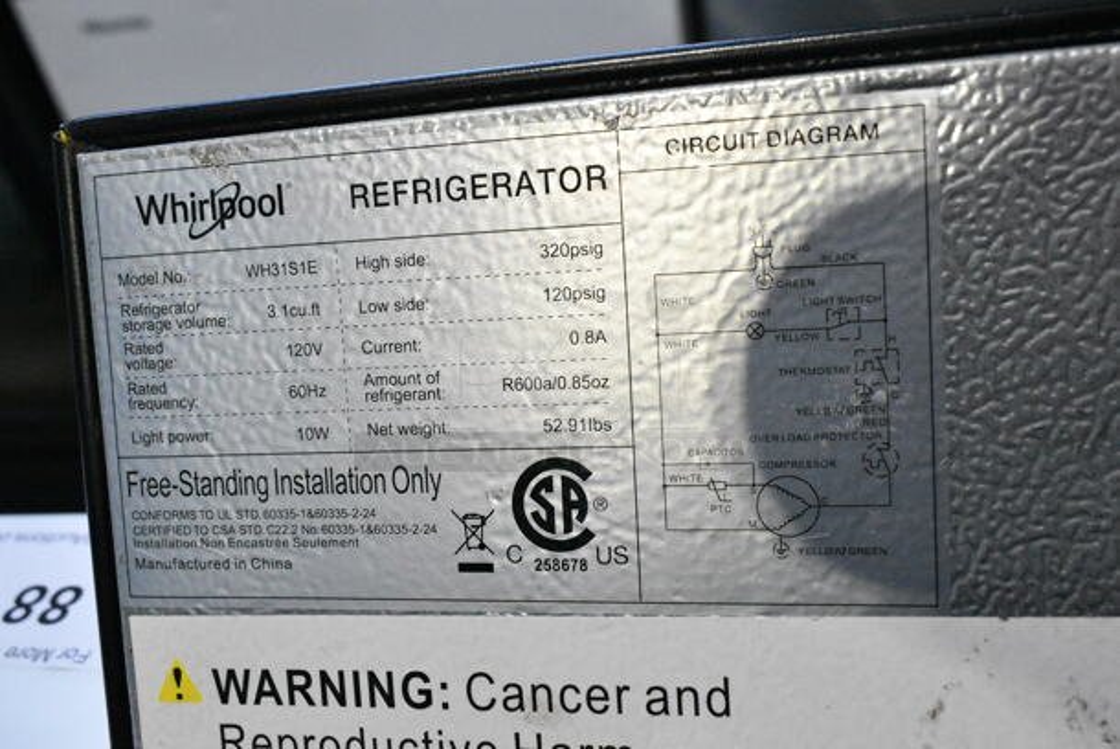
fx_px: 1121
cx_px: 560
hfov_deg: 53.1
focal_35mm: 36
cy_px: 374
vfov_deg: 37.0
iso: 6400
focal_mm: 24
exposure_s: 1/640
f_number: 9
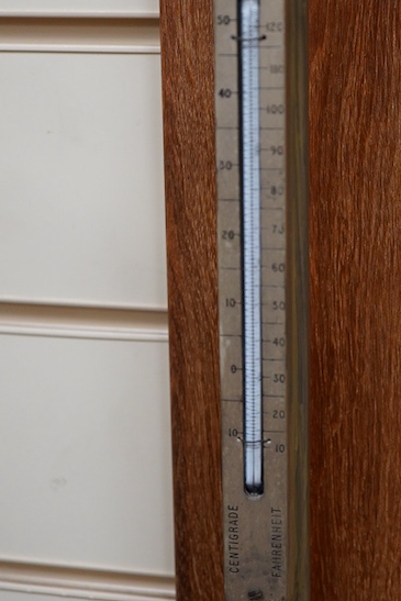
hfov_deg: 18.2
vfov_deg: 27.3
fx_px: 1236
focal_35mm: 74
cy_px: 280
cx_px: 328
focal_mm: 30
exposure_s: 1/125
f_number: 3.5
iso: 1250
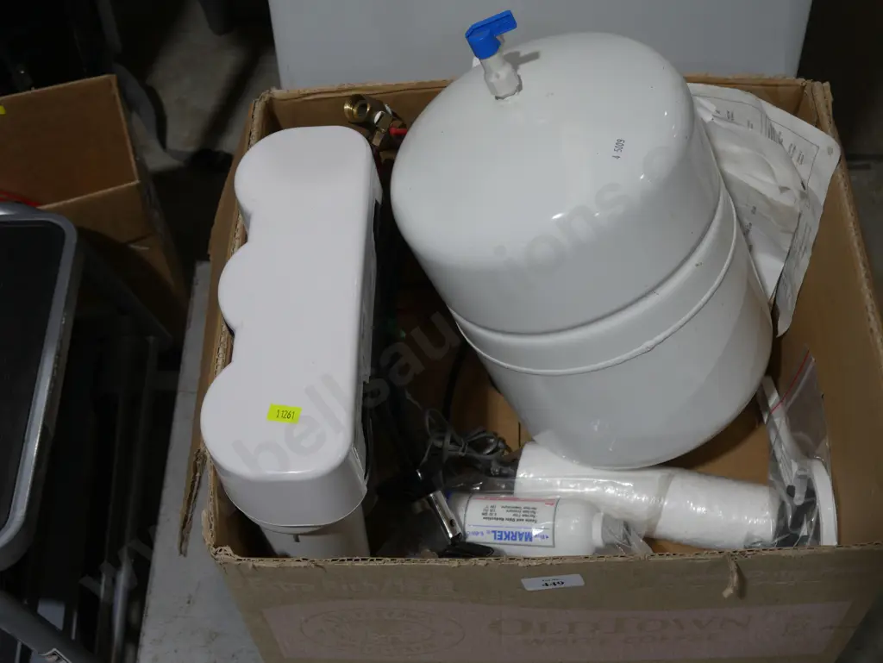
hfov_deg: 39.6
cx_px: 442
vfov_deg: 30.3
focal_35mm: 48
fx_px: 1225
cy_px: 332
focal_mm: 24
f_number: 5.2
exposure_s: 1/80
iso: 200
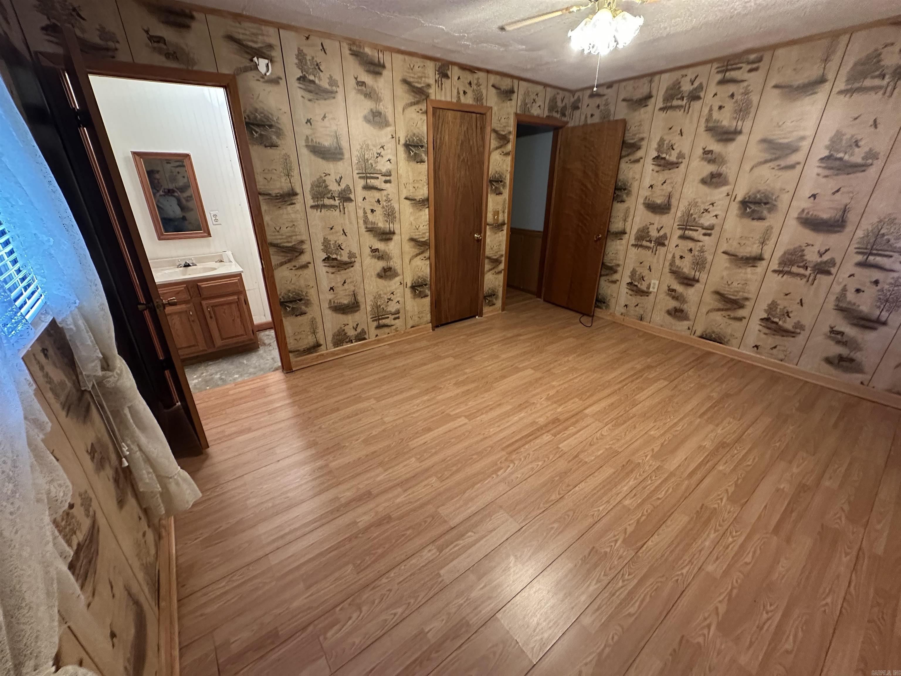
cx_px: 450
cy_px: 338
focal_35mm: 14
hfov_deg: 102.1
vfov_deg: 85.7
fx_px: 364
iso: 640
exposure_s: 1/60
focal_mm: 2.22
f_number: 2.2
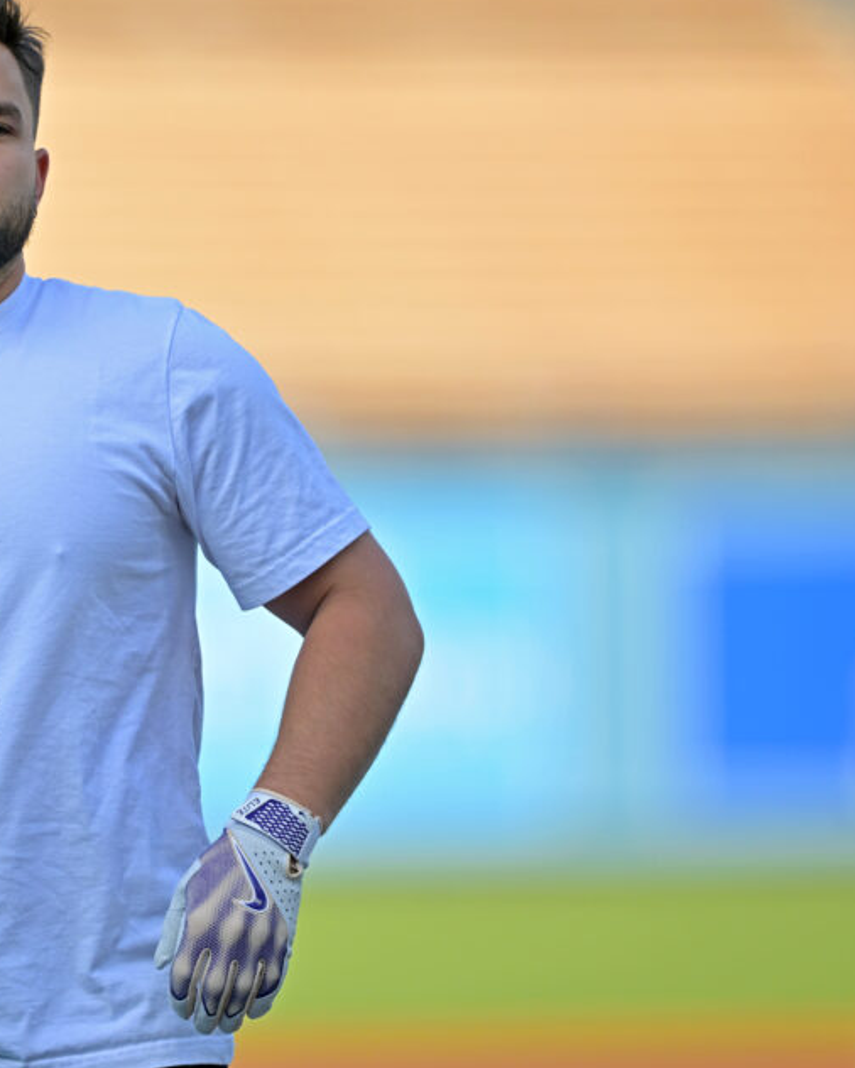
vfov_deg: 3.2
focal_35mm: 608
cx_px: 83
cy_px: 511
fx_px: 19222
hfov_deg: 2.5
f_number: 2.8
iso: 500
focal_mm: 400
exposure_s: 1/4000
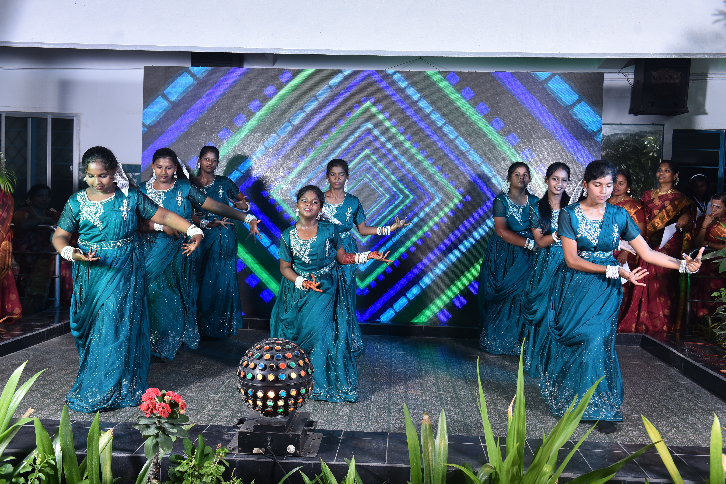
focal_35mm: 38
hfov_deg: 50.7
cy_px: 242
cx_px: 363
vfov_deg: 35.1
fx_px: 767
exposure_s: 1/125
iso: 320
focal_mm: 38
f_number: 5
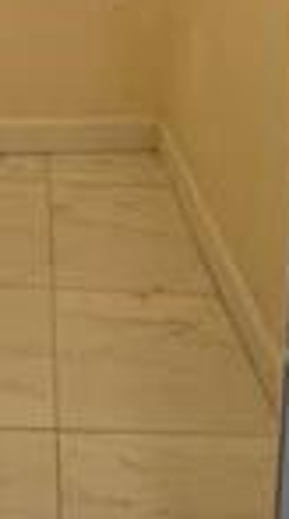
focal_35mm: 107
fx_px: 1467
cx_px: 32
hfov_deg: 11.2
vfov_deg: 18.9
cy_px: -117
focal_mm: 6.76
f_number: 1.78
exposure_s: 1/120
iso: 160
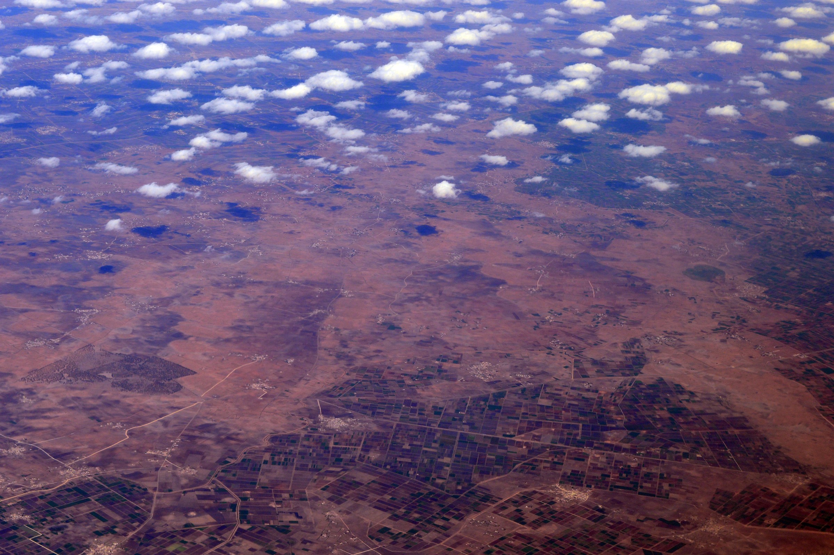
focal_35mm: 82
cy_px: 278
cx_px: 417
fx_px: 1909
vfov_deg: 16.5
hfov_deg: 24.6
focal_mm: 55
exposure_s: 1/500
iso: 250
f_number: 11
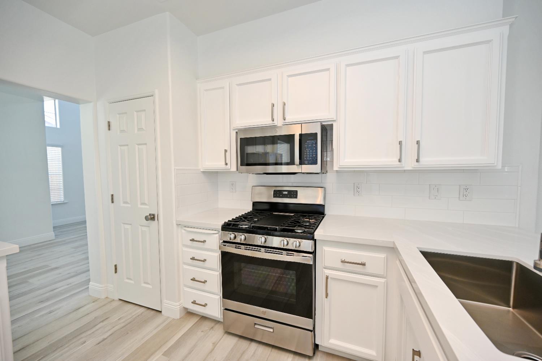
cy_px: 180
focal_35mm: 14
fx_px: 211
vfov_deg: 81.1
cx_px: 271
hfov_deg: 104.3
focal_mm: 14
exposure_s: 1/60
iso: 200
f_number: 4.5
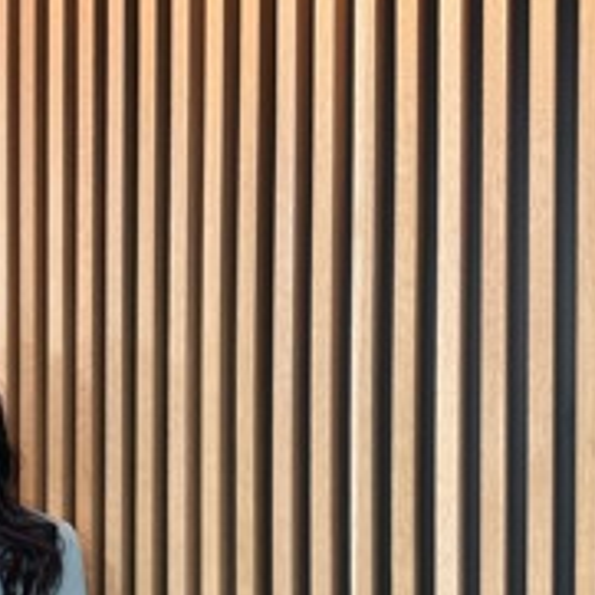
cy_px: 444
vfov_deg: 33.4
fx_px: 972
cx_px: 87
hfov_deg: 32.7
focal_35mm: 50
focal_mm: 6.76
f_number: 1.78
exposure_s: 1/50
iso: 200
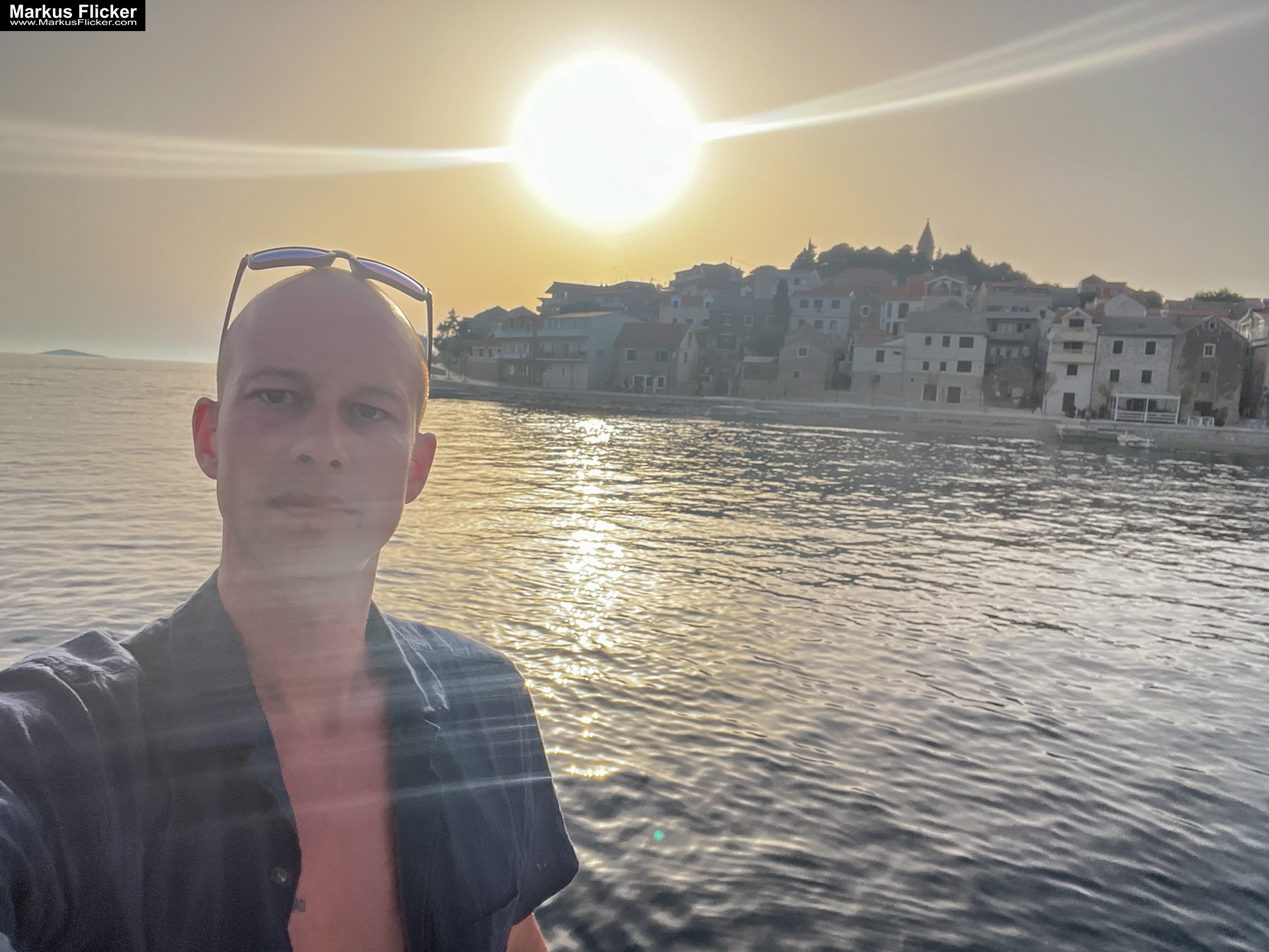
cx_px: 634
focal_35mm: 23
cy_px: 476
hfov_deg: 73.9
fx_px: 843
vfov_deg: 58.9
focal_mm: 2.71
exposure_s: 1/1900
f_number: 2.2
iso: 32
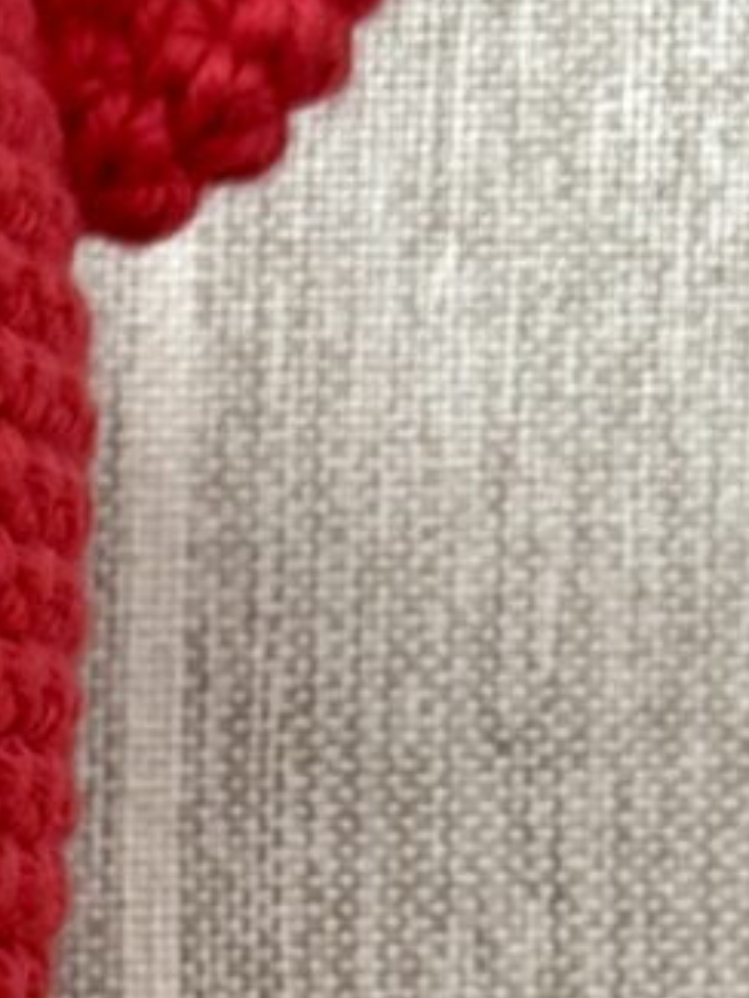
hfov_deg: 7.1
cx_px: -516
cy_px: 2177
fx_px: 5910
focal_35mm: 205
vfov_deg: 8.9
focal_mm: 5.96
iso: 125
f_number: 1.6
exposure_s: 1/70
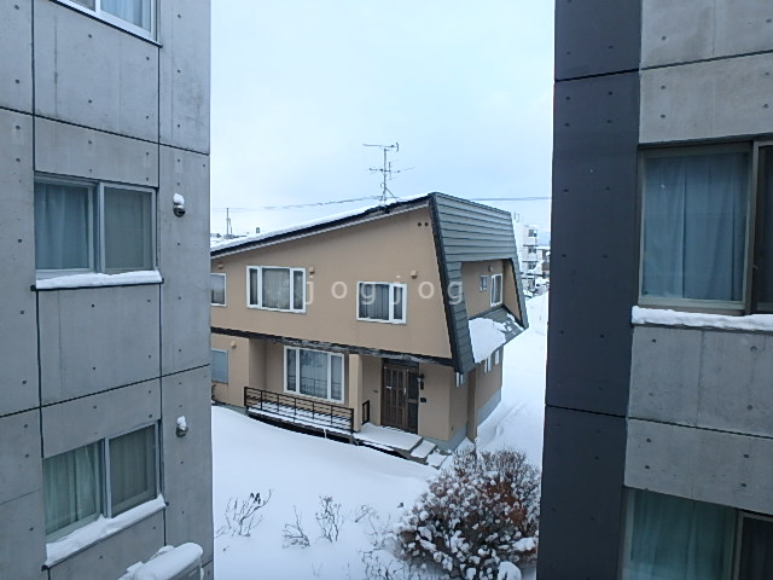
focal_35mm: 21
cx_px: 386
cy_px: 290
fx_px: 469
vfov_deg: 63.4
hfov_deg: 79.0
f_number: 3.5
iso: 125
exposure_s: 1/400
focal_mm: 3.7
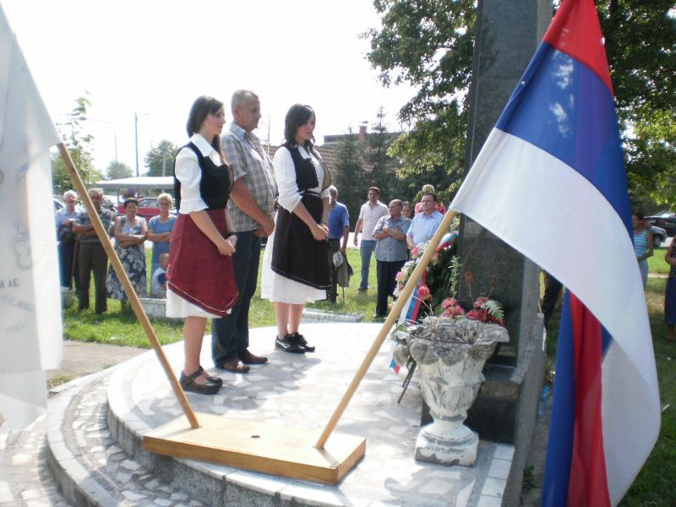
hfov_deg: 51.4
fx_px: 703
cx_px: 338
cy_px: 254
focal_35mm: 36
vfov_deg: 39.7
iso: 100
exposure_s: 1/400
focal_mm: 6.3
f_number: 3.1
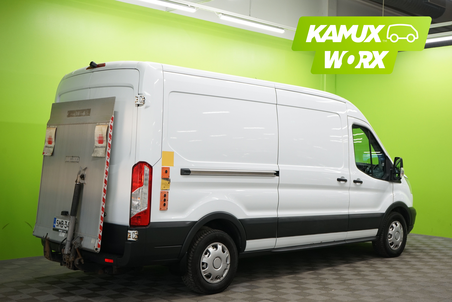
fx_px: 552
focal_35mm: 44
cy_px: 151
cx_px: 226
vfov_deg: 30.5
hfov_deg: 44.5
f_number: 5.6
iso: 800
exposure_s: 1/50
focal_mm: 44
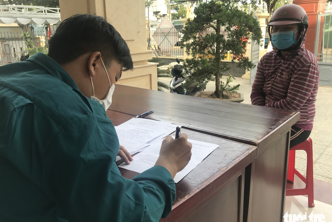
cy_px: 103
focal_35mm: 30
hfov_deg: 61.9
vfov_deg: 43.6
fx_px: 277
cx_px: 162
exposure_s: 1/208
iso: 20
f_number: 1.8
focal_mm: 3.99
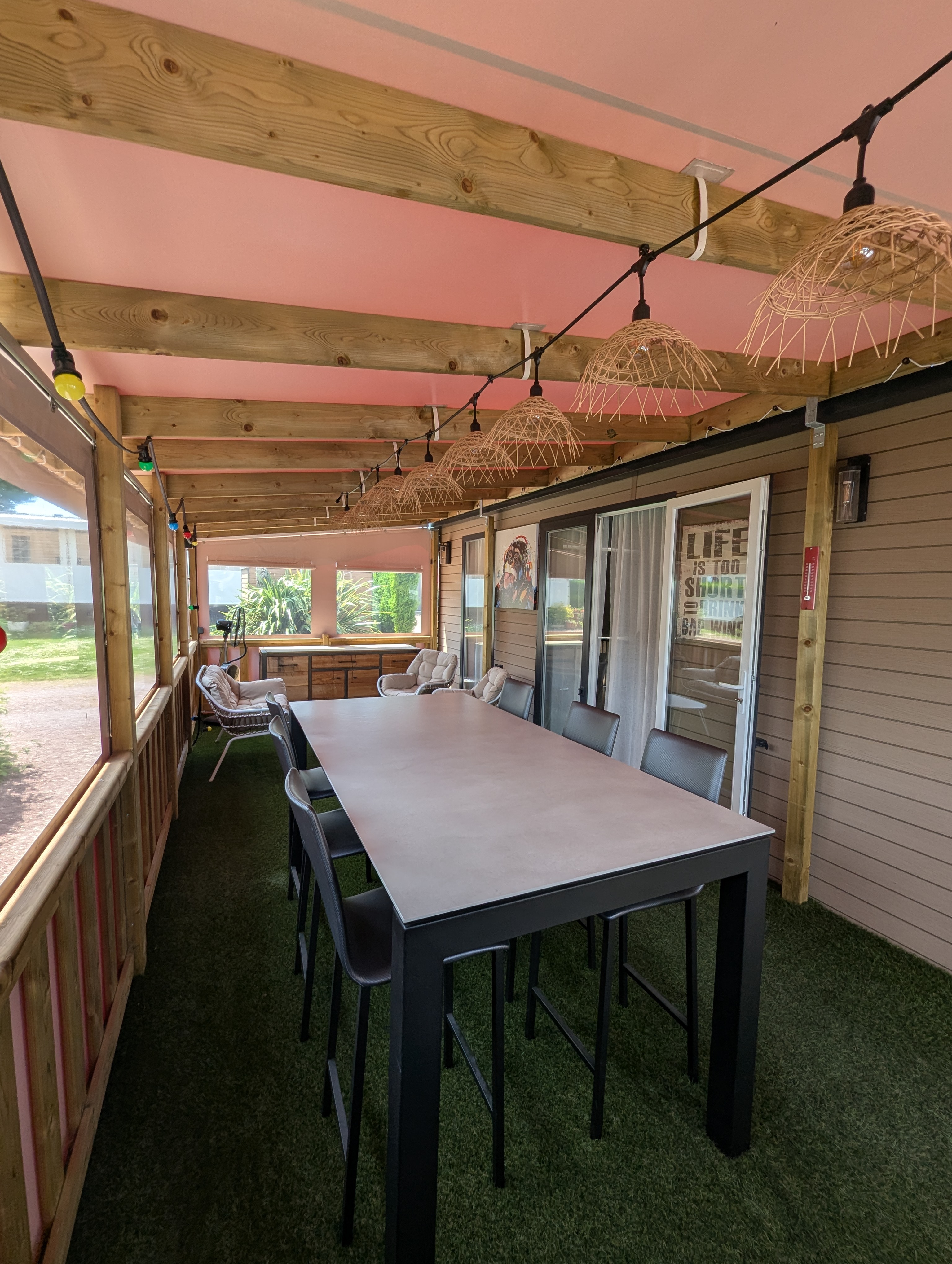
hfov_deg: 90.1
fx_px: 476
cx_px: 476
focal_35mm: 13
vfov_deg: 106.1
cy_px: 632
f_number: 2.2
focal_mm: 1.95
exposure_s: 1/296
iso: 43
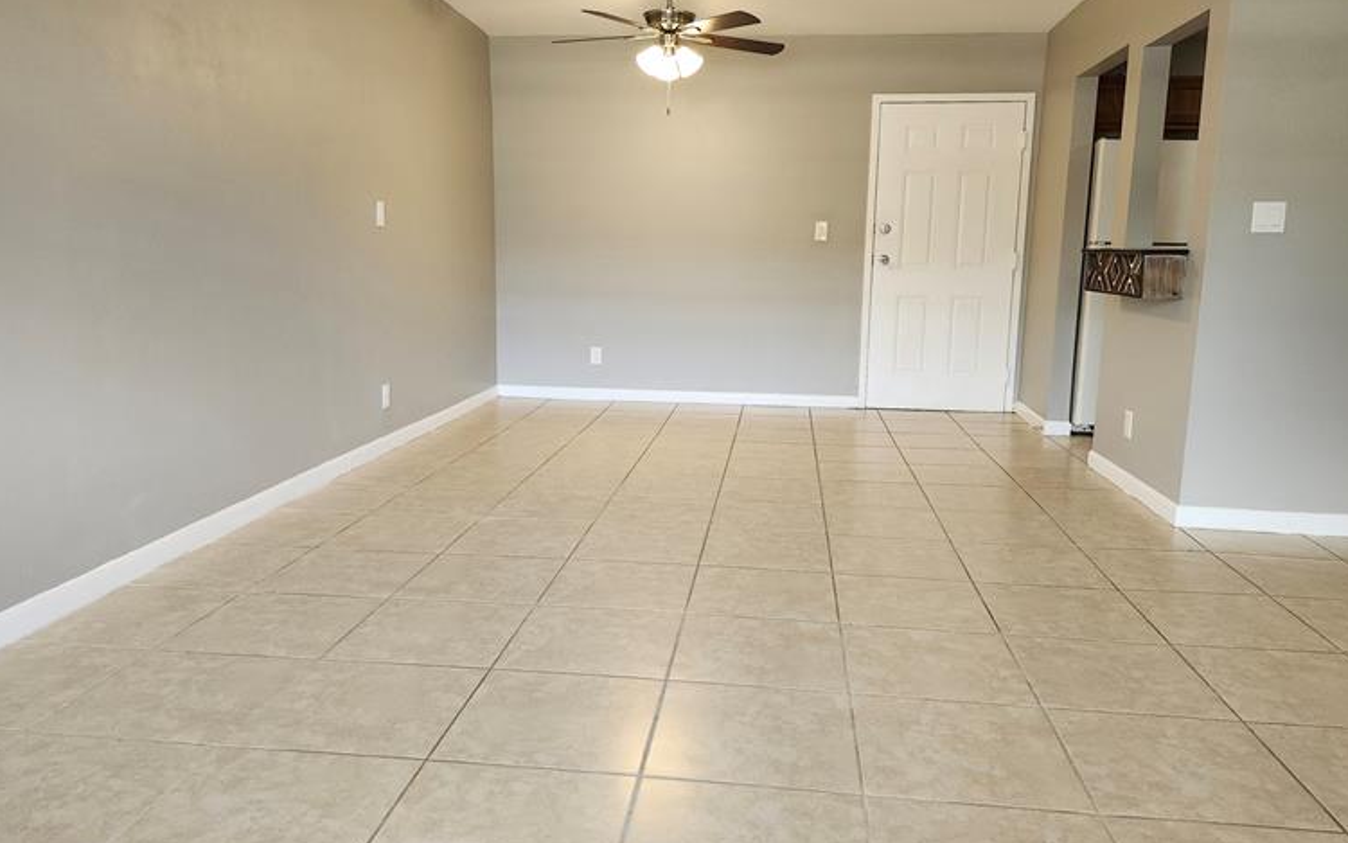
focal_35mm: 26
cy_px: 413
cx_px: 681
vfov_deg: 47.6
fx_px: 955
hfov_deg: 70.4
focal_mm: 5.54
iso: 125
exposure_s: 1/60
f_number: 1.8
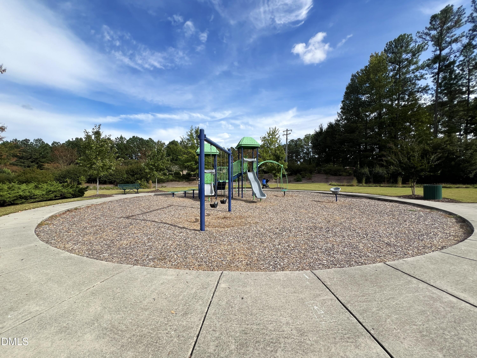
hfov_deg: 106.2
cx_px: 238
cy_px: 179
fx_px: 179
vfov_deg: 89.9
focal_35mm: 13
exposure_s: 1/1468
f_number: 1.8
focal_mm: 1.57
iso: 32
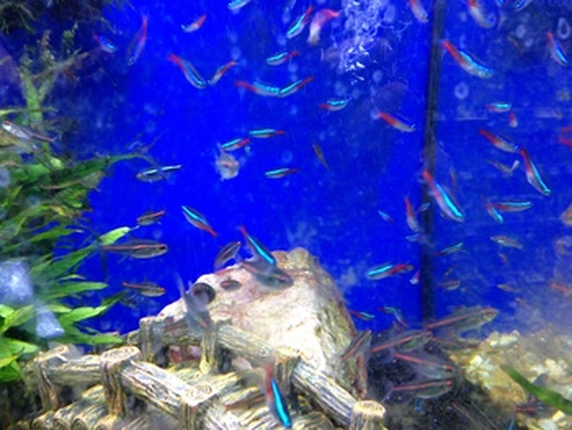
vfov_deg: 43.0
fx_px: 546
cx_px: 286
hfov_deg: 55.3
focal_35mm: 33
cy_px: 215
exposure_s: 1/20
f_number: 2.4
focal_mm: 4.13
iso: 100
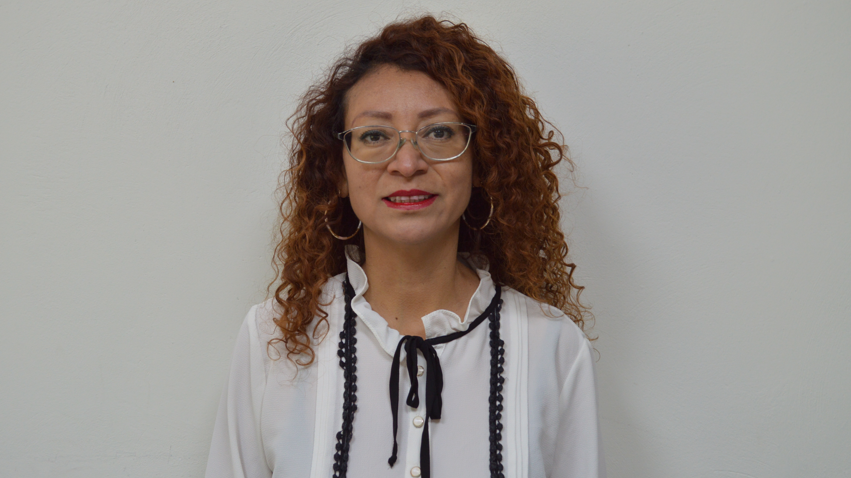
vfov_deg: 23.5
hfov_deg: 40.6
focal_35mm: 51
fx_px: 1151
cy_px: 249
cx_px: 423
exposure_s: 1/40
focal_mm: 32
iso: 400
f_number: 4.8
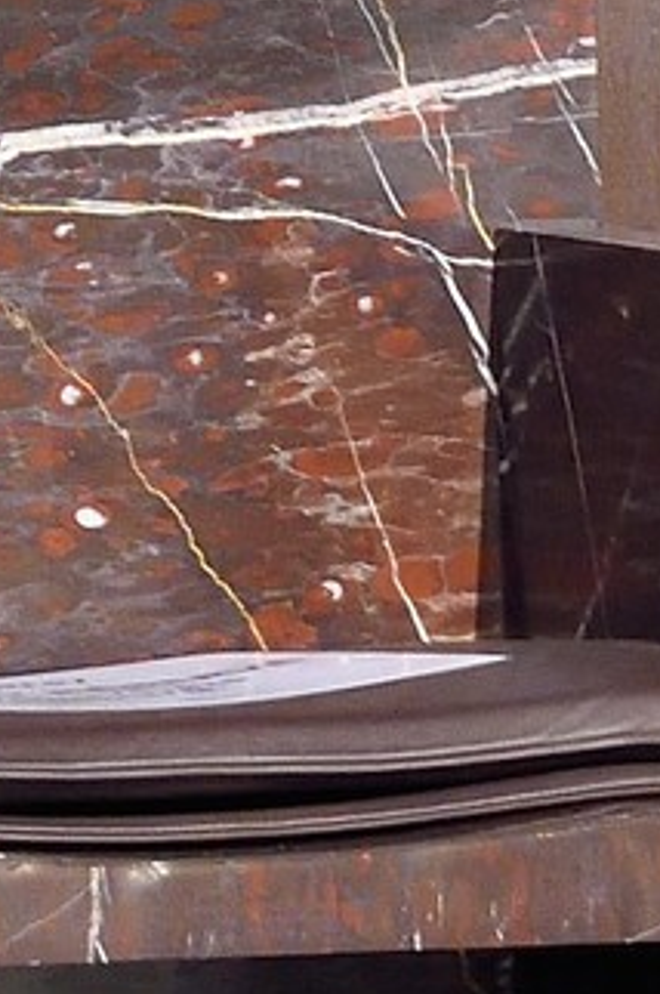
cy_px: -1332
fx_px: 10692
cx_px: -43
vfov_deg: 5.2
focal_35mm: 388
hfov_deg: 3.5
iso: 2500
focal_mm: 52
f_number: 5
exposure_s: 1/13
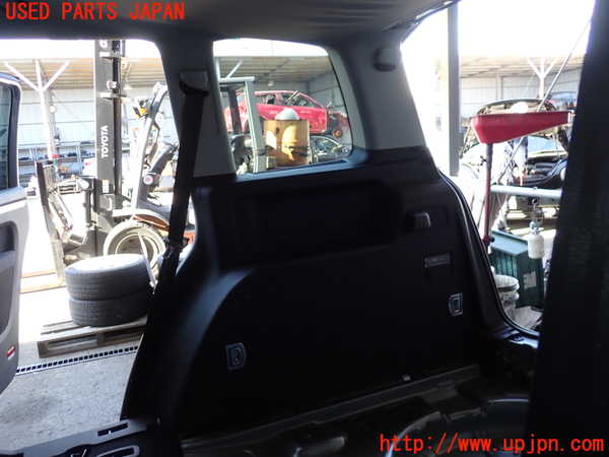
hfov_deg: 60.0
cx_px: 304
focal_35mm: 30
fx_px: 528
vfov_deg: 46.8
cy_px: 228
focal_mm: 5.4
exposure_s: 1/60
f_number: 2.3
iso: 100
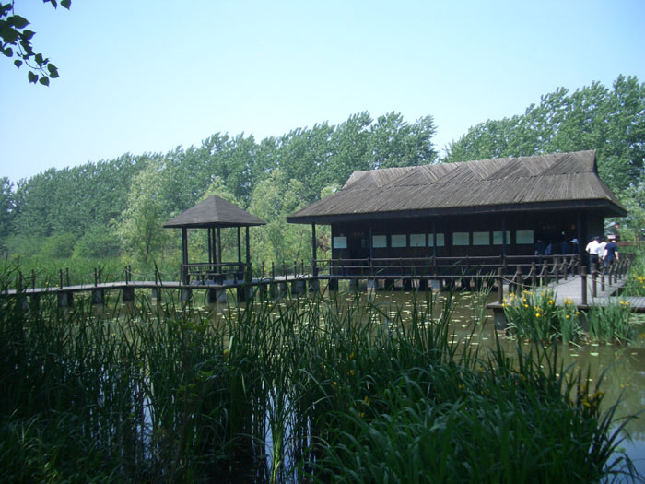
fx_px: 652
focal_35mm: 35
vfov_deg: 40.7
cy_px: 242
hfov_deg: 52.6
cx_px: 322
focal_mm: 5.8
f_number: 2.6
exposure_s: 1/640
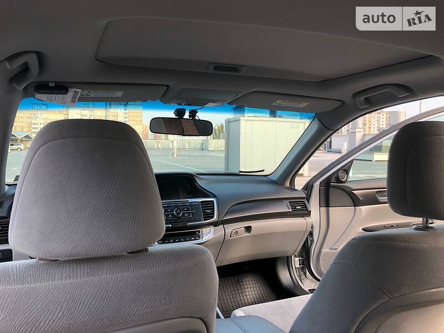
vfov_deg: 49.7
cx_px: 222
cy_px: 166
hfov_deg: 63.4
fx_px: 359
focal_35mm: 28
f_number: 1.8
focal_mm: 4
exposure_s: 1/120
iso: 25
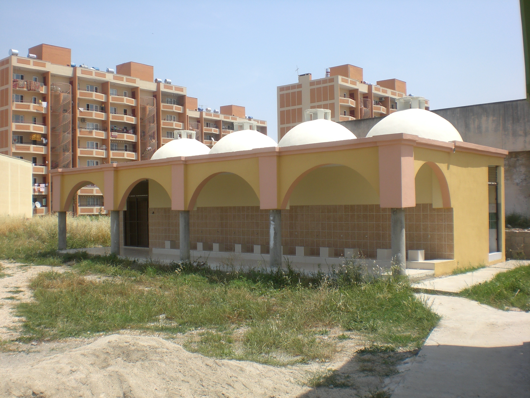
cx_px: 265
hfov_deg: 49.0
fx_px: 582
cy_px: 199
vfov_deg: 37.7
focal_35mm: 38
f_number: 4.4
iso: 50
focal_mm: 6.3
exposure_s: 1/400
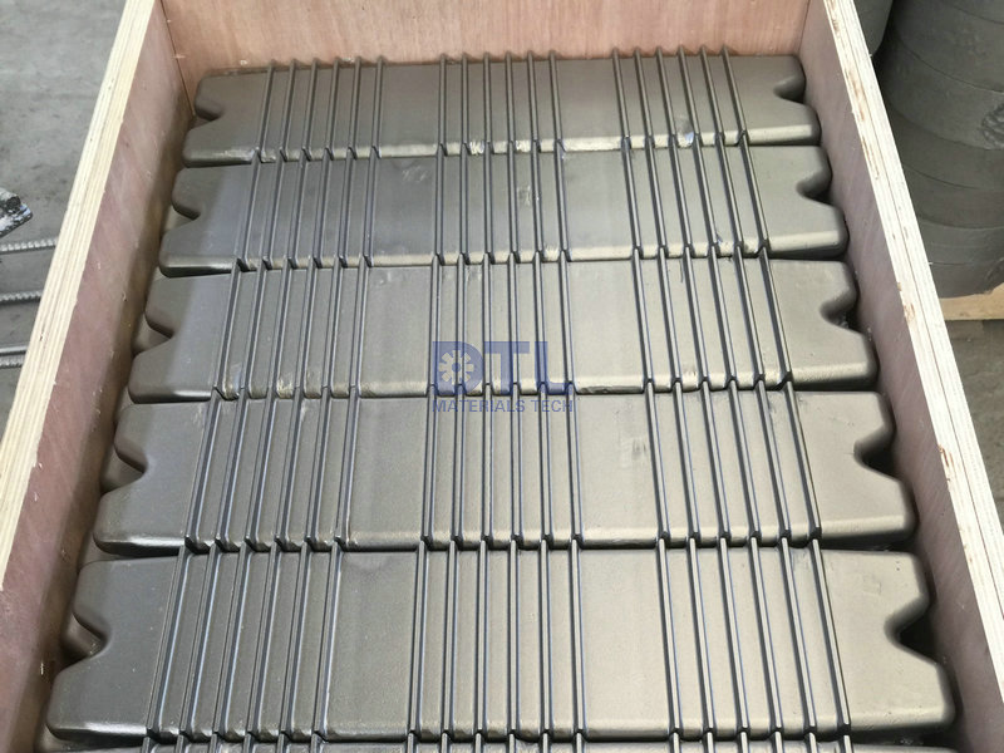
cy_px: 376
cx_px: 502
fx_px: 841
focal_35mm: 29
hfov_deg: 61.7
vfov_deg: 48.2
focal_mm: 4.15
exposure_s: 1/33
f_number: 2.2
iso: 32
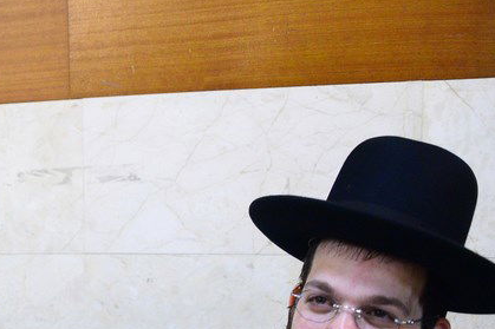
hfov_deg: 22.8
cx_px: -183
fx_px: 1058
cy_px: 390
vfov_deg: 17.0
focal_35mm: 77
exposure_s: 1/100
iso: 3200
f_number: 5
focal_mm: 28
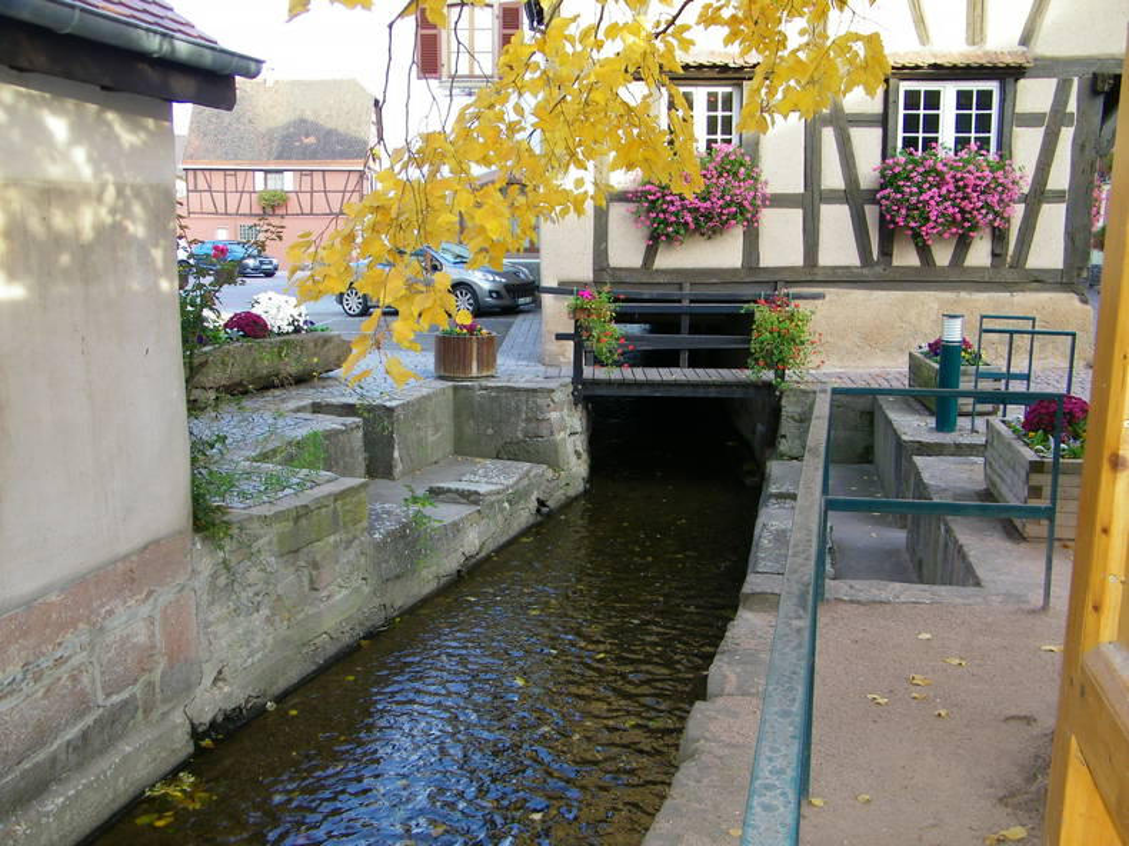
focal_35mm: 32
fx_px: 1043
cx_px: 564
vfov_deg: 44.1
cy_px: 423
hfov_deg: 56.8
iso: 80
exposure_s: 1/60
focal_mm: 5.8
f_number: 3.6
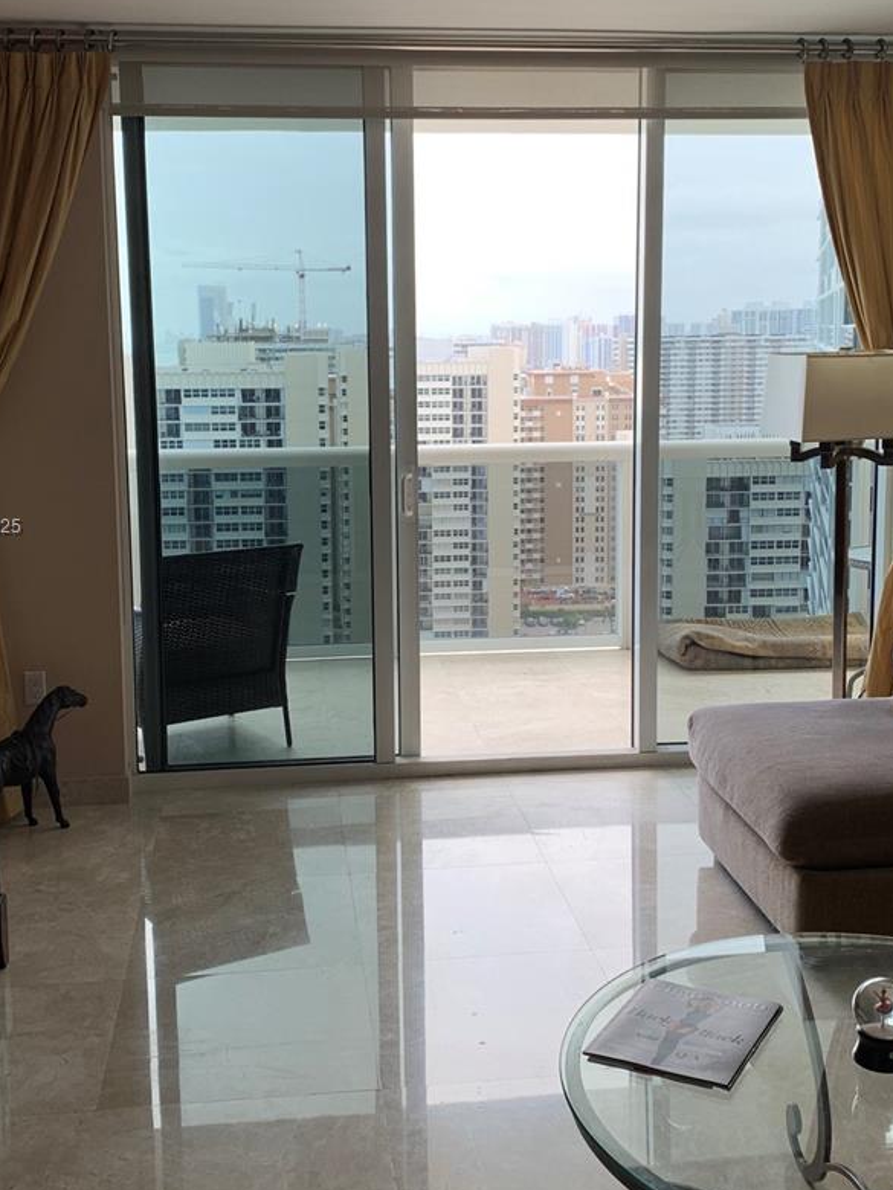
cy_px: 528
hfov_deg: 36.0
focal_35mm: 40
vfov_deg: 46.7
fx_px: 1376
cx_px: 429
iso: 25
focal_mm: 4.25
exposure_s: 1/224
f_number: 1.8
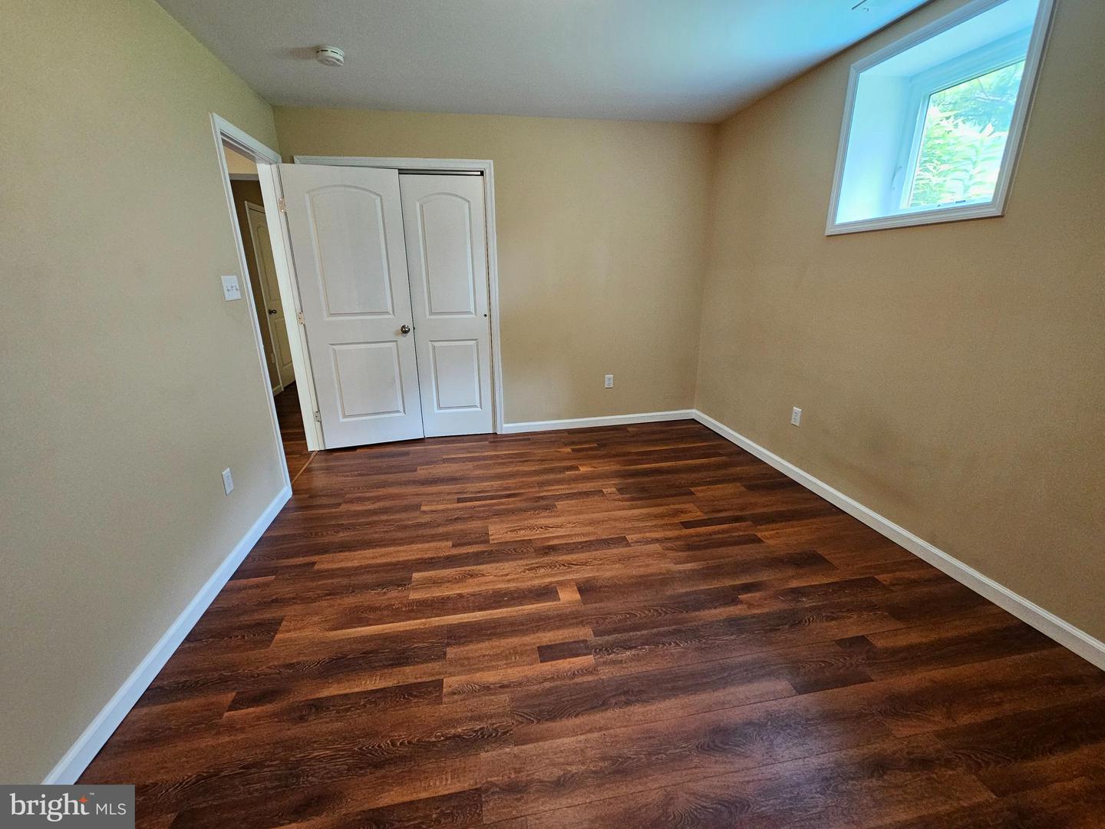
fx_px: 415
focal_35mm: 13
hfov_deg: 106.2
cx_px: 552
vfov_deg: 89.9
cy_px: 414
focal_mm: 2.2
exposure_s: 1/60
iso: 400
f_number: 2.2
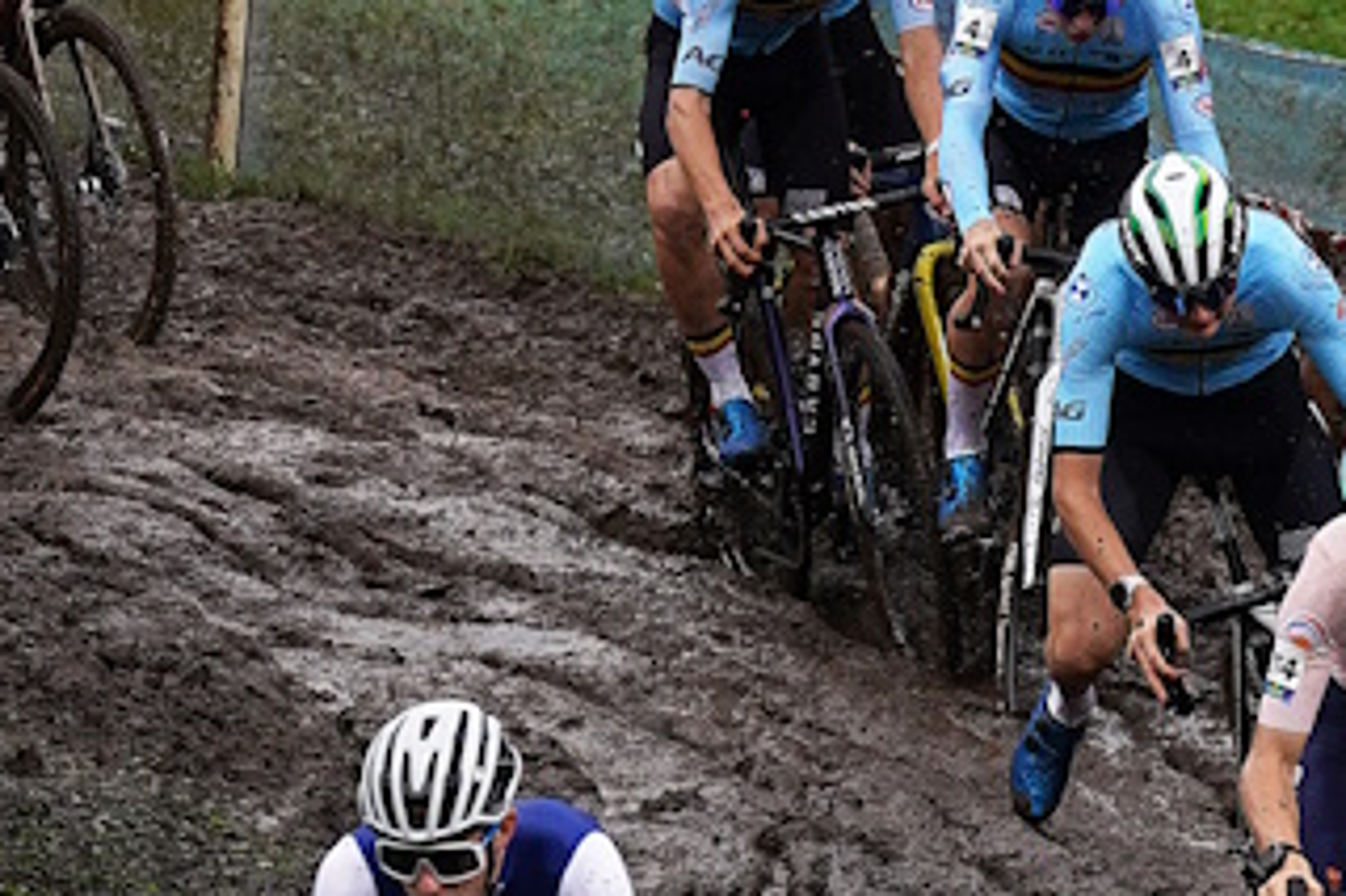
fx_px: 28026
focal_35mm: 750
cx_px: 1153
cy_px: 673
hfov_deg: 2.8
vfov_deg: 1.8
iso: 800
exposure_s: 1/2500
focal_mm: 200
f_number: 5.6
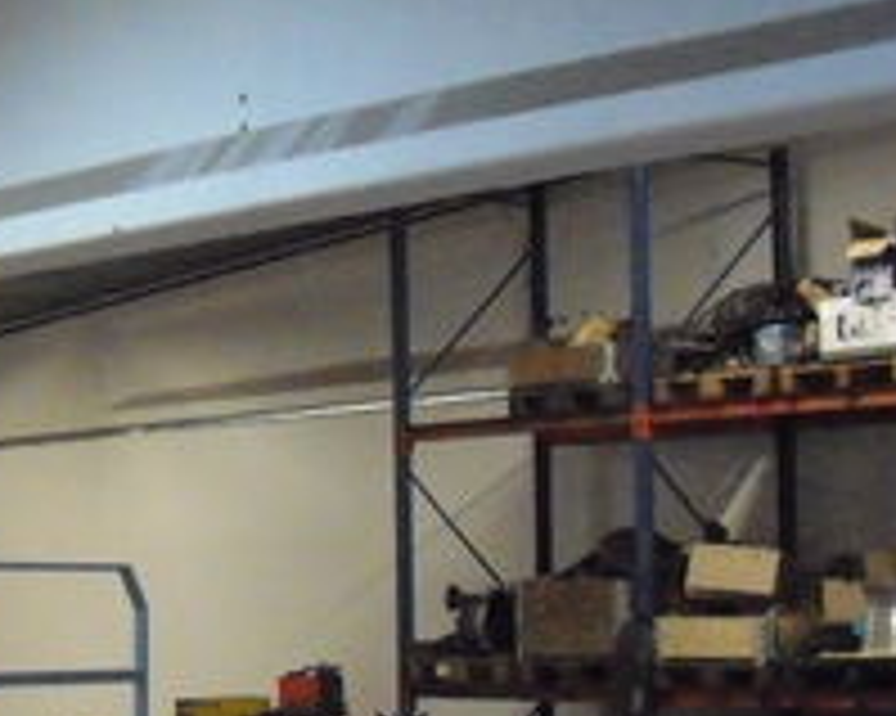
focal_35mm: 116
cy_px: 491
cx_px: 5
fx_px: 3075
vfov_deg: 13.3
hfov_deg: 16.3
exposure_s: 1/30
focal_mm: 6.2
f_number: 2.7
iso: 1250
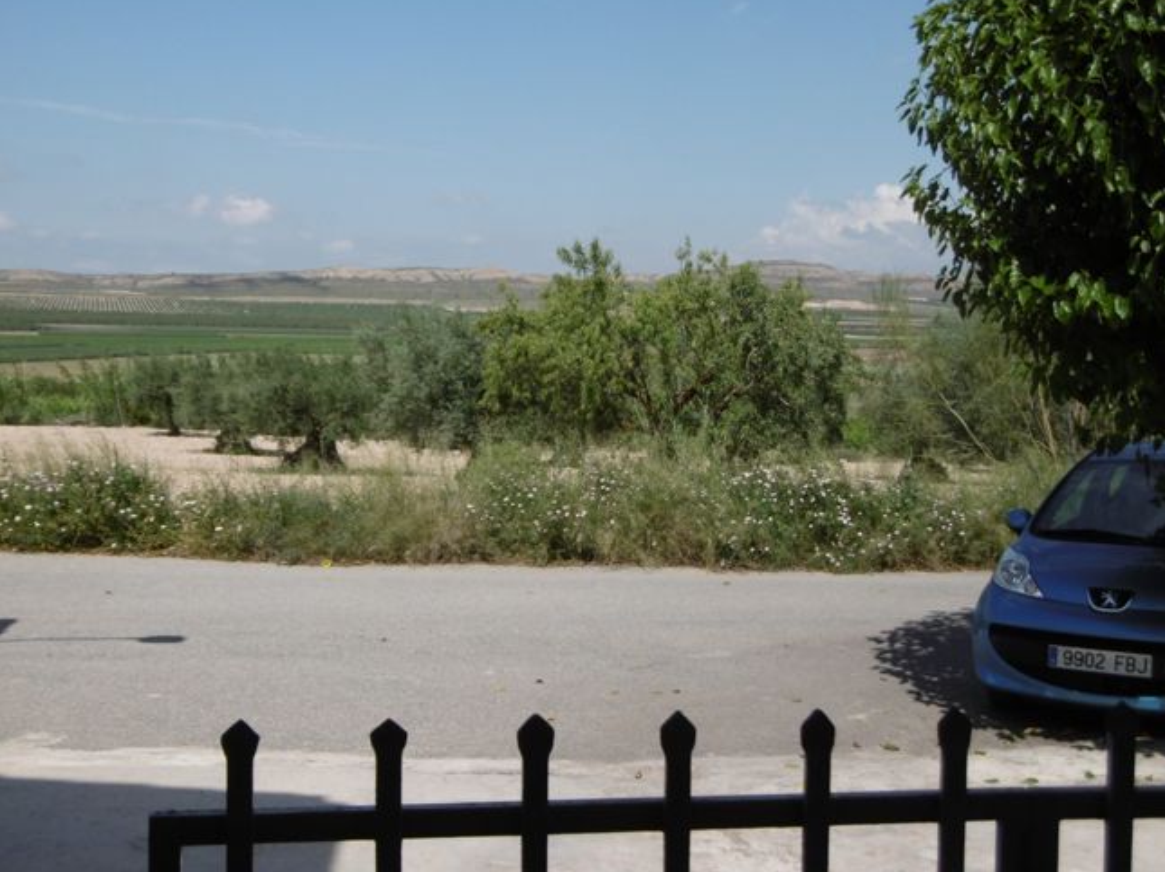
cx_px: 635
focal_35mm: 47
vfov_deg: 30.8
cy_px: 399
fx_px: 1581
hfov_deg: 40.4
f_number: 9.7
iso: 100
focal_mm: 7.7
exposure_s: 1/250
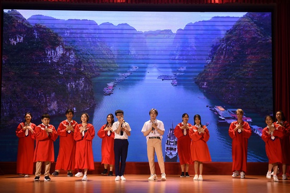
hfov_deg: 32.4
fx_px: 499
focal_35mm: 62
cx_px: 145
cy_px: 96
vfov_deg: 21.9
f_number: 4
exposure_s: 1/200
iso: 1000
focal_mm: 62
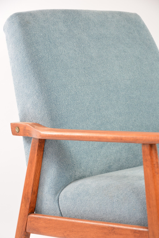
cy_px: 119
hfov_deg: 13.8
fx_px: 655
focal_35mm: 99
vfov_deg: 20.6
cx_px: 80
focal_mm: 66
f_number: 5.3
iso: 1100
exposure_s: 1/125
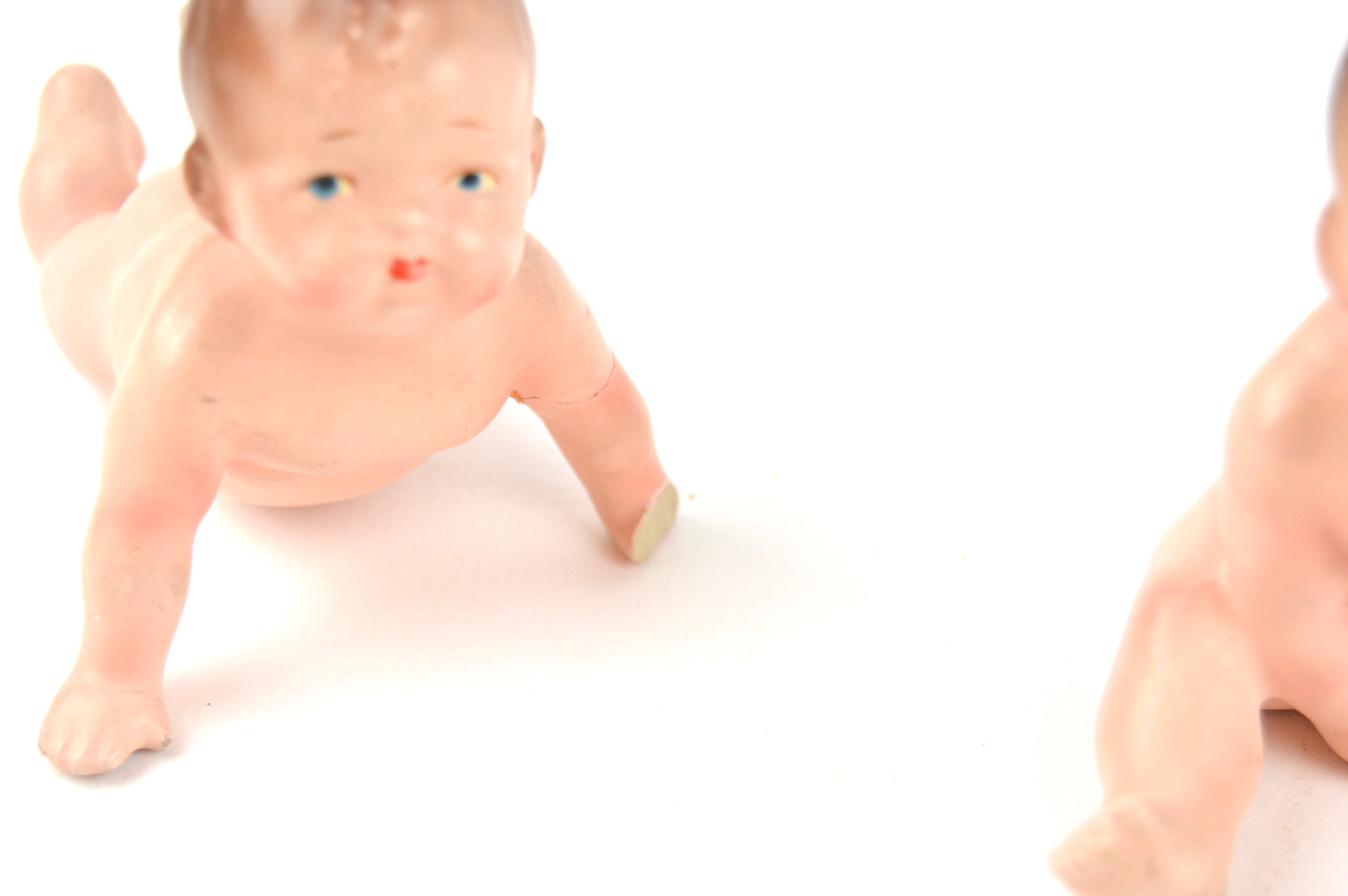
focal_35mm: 82
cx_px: 674
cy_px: 448
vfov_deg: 16.5
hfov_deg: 24.6
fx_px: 3086
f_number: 6.3
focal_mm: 55
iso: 100
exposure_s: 1/25
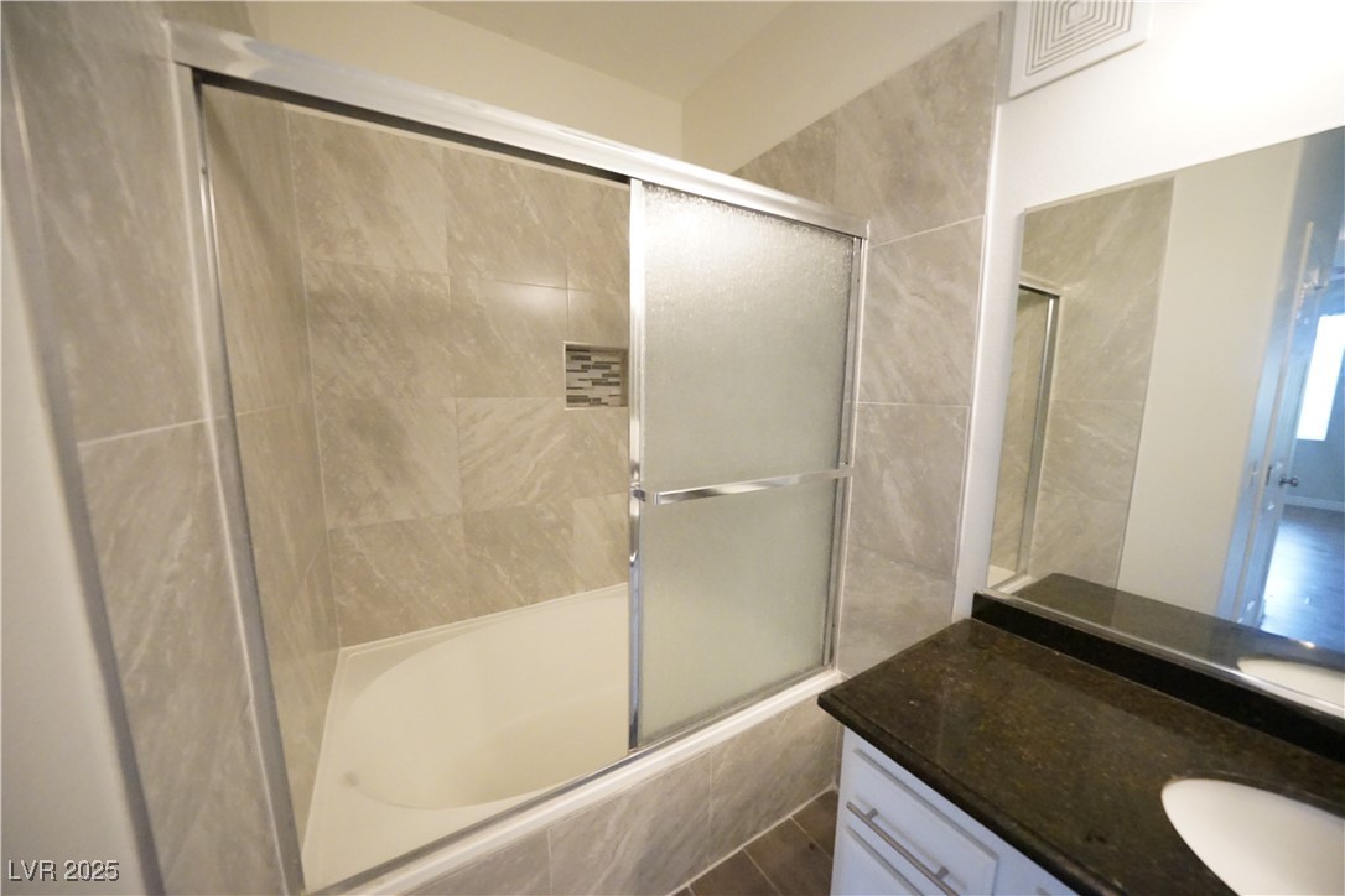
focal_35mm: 12
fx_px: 448
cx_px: 672
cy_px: 448
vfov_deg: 90.0
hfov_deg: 112.6
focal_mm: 12
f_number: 6.3
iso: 12800
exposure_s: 1/250
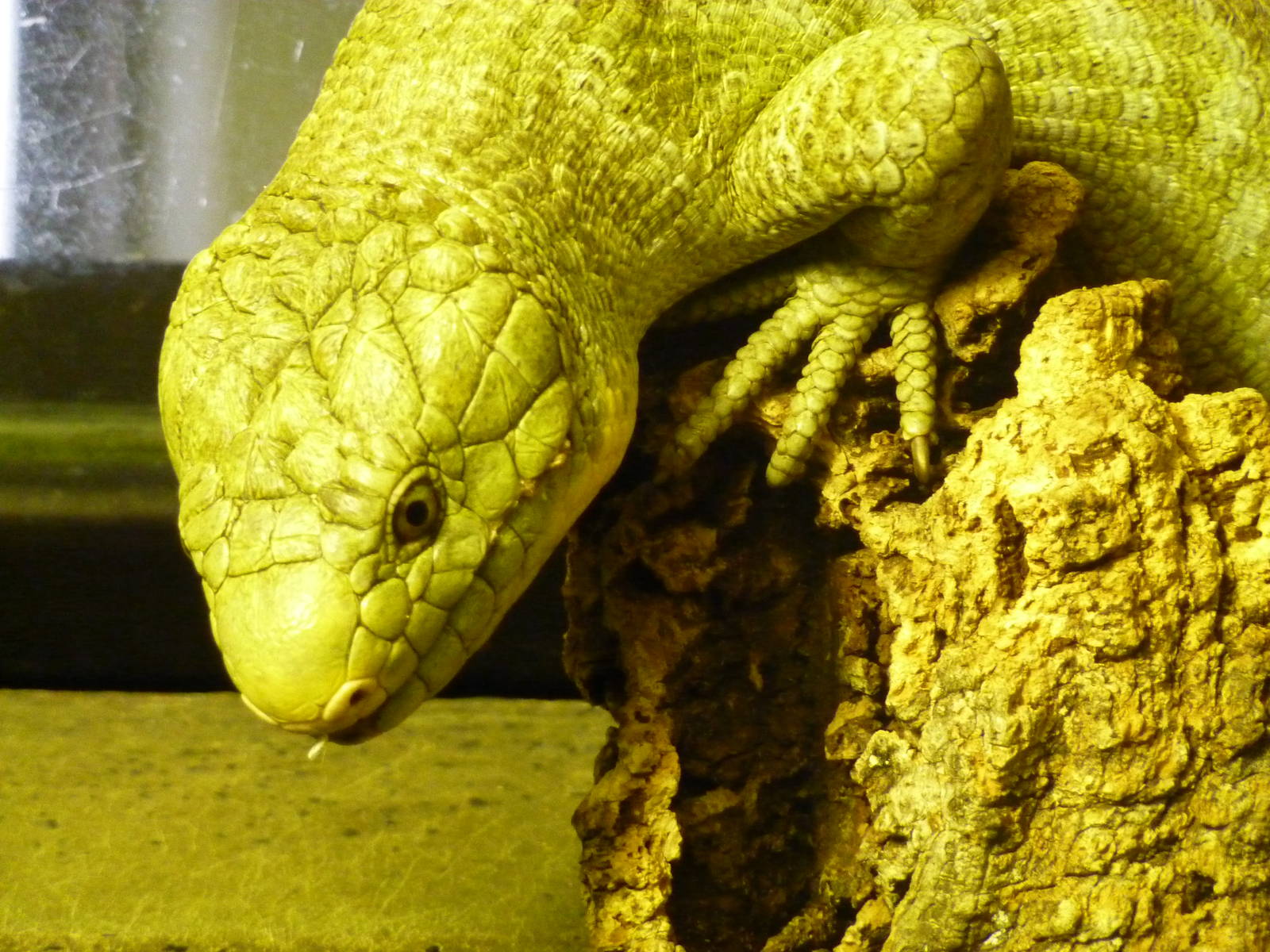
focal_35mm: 260
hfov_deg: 7.6
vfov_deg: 5.7
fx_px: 9539
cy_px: 476
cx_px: 635
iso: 800
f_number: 4.7
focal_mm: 42.6
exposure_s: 1/50
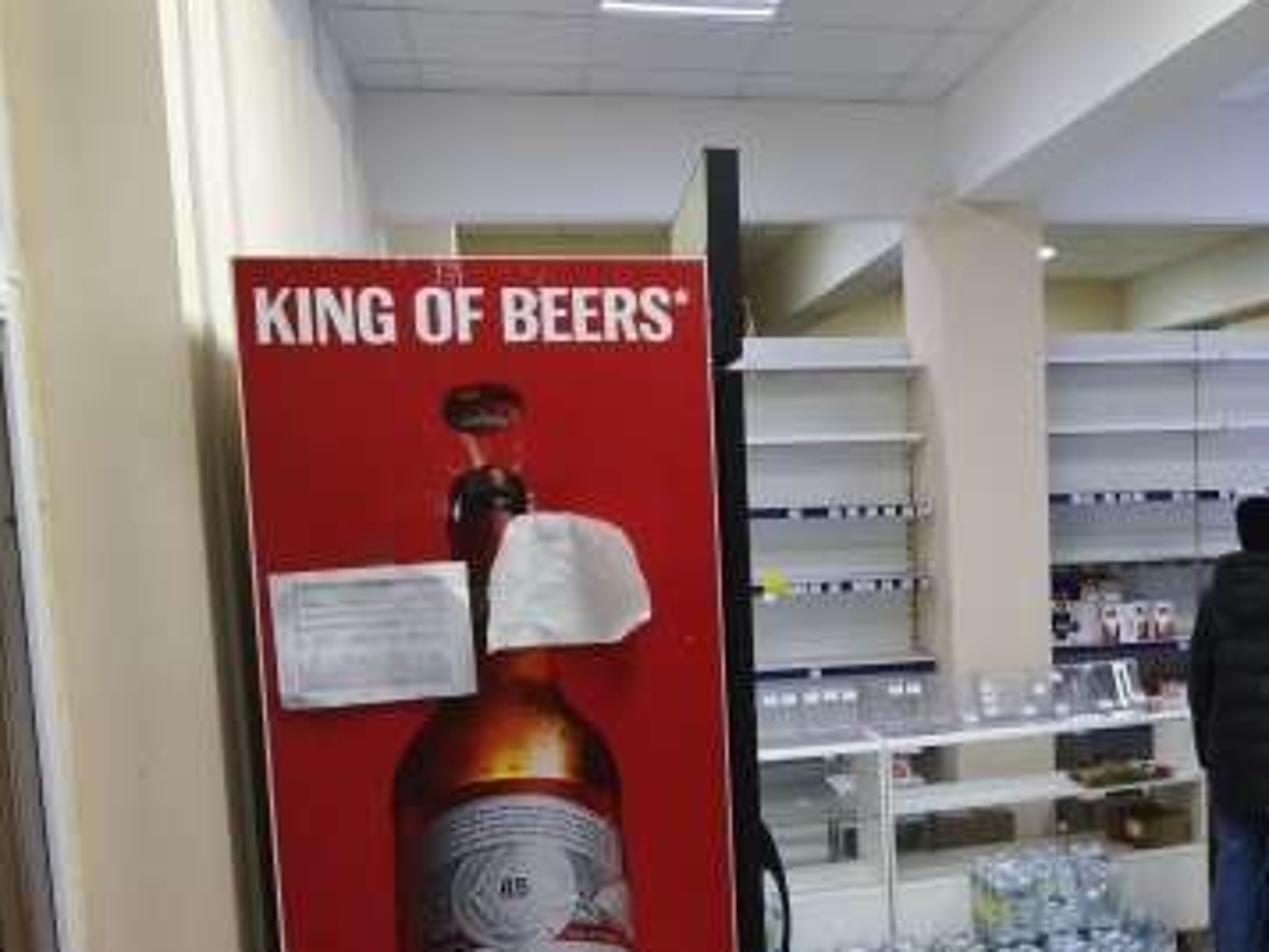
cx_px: 921
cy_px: 632
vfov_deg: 34.1
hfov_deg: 43.6
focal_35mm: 42
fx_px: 1540
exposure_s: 1/33.3
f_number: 2.2
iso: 125
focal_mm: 1.91
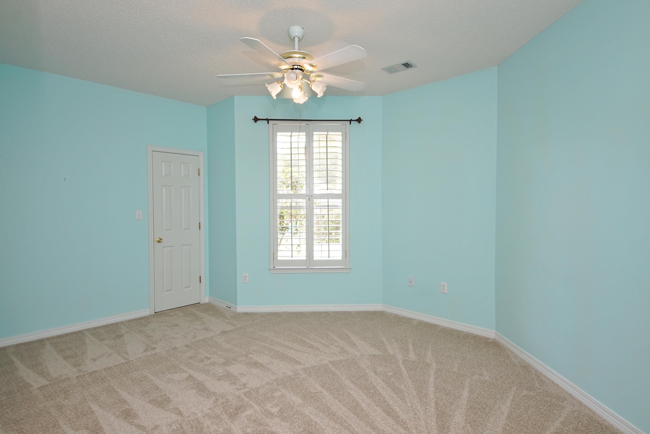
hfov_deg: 90.0
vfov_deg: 67.4
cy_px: 217
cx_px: 325
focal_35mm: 18
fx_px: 325
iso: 400
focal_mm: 12
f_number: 4.5
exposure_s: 1/60
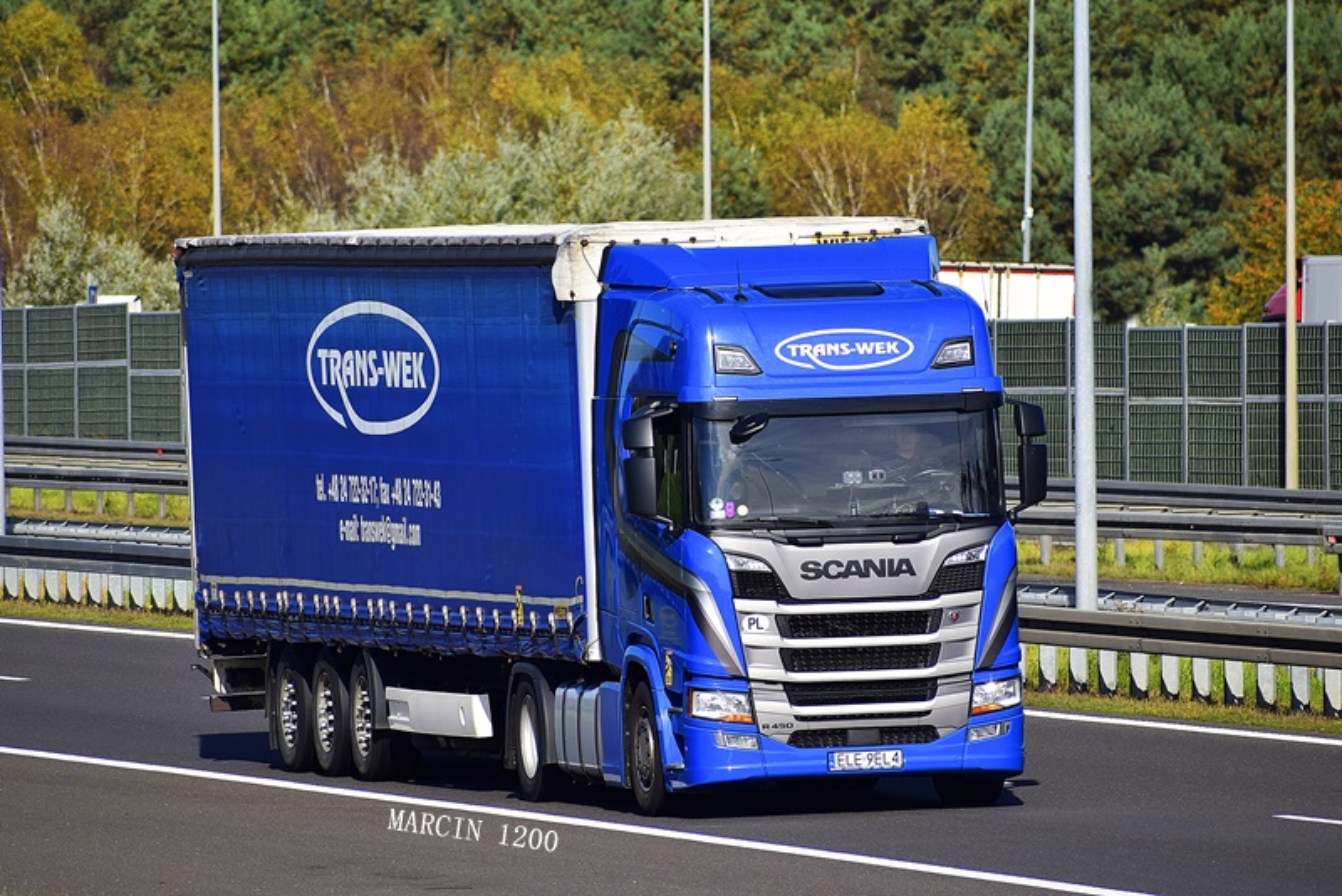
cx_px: 671
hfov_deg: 4.6
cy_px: 448
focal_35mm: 450
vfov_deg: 3.1
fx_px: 16780
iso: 200
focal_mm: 300
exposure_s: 1/800
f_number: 7.1
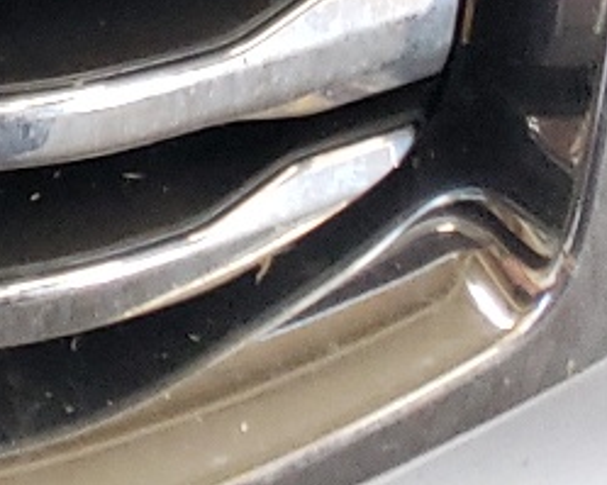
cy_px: -972
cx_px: -946
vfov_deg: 8.1
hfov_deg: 10.0
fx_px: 2927
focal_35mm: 163
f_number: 1.5
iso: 152
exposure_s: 1/60.2
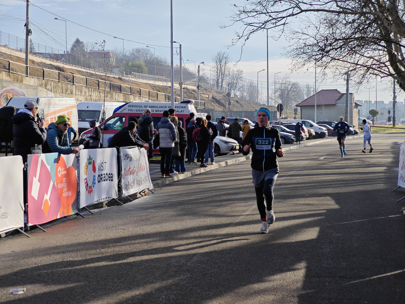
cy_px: 152
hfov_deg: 26.0
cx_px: 202
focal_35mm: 75
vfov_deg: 19.6
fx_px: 877
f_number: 1.8
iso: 50
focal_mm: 12.28
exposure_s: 1/2529
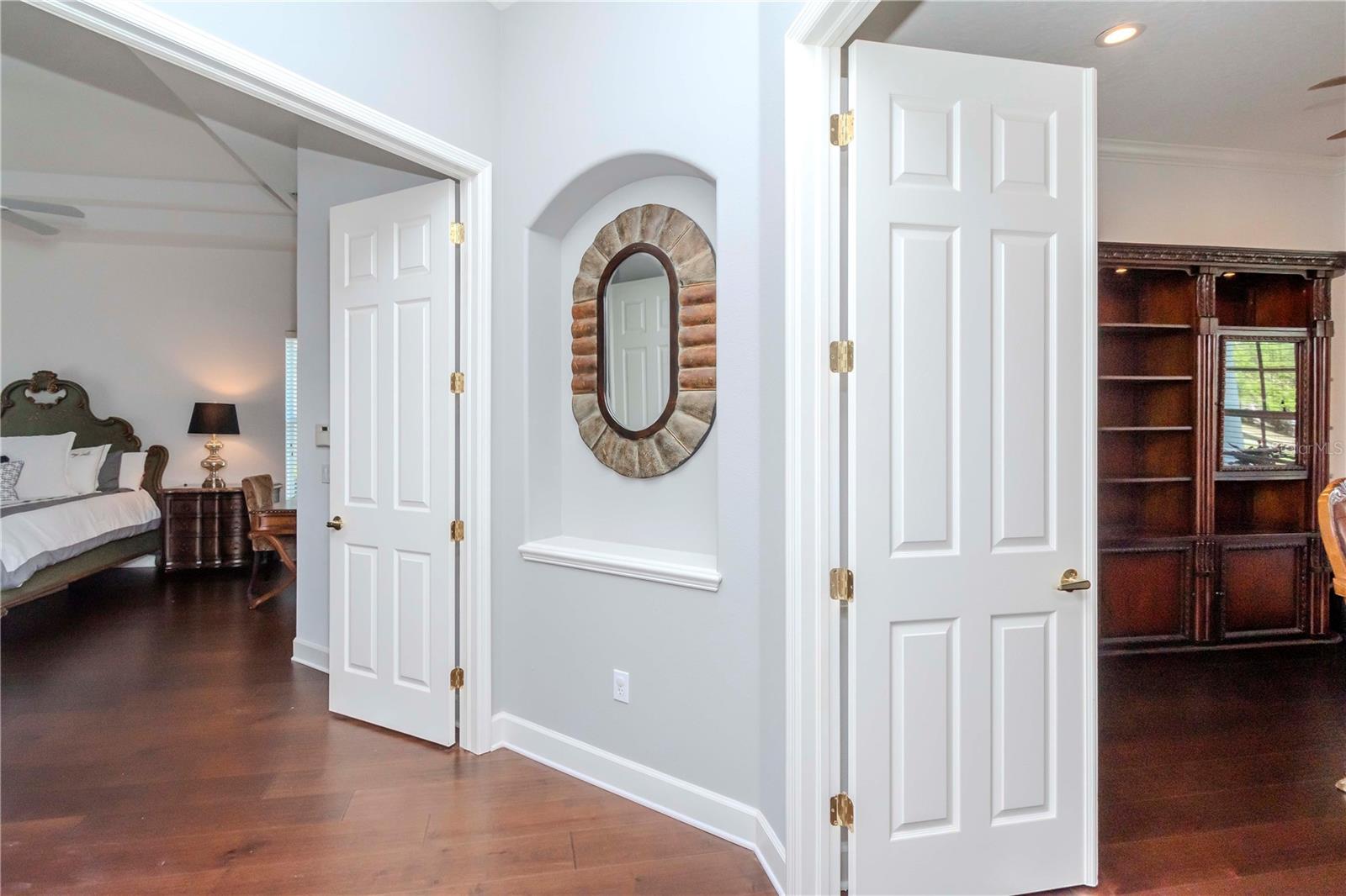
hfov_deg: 100.4
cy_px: 448
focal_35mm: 15
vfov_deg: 77.3
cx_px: 673
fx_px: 561
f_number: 9
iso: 500
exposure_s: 1/200
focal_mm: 10
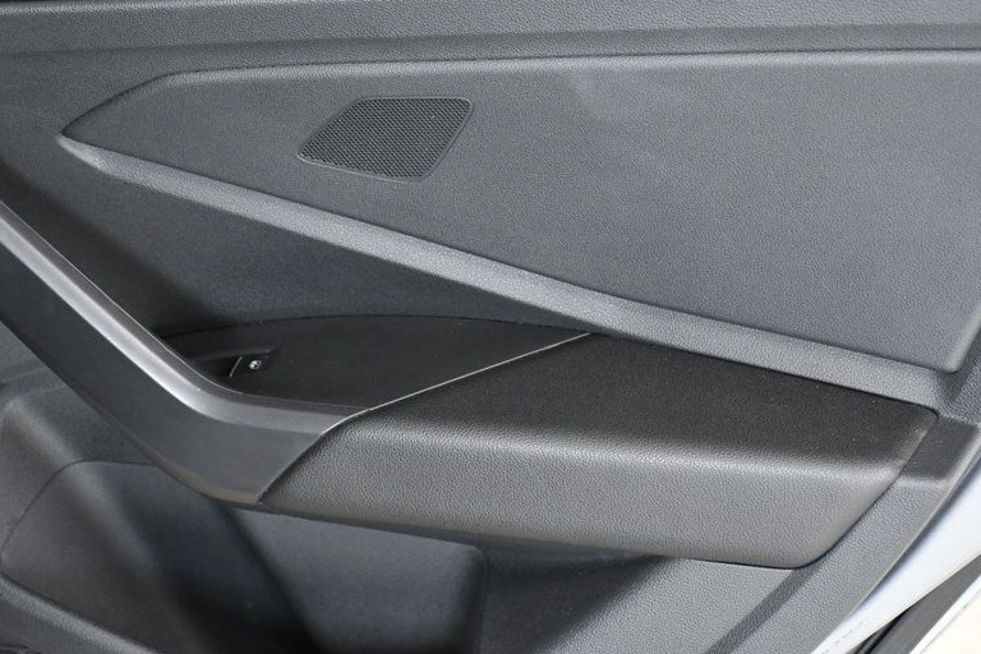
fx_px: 2725
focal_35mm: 100
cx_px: 401
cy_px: 227
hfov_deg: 20.4
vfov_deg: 13.7
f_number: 6.3
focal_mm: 50
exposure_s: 1/125
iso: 2500
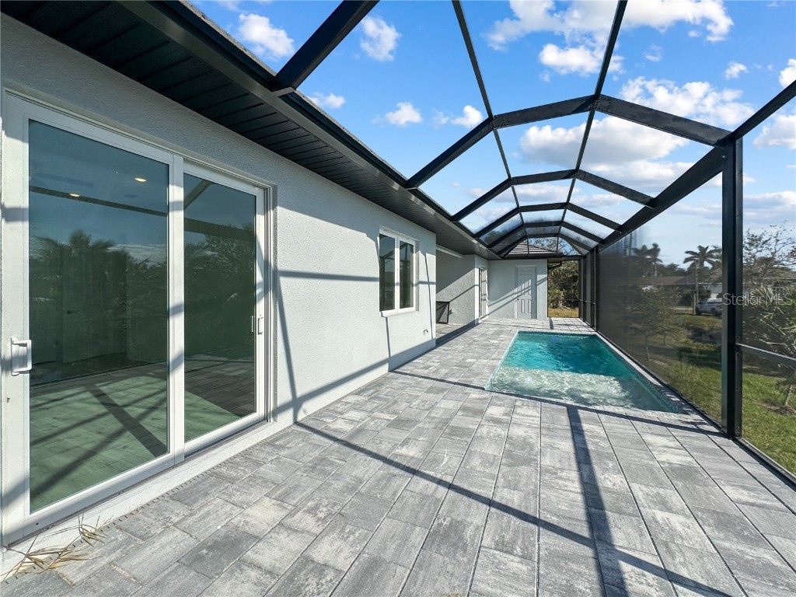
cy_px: 298
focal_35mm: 14
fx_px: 322
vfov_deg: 85.7
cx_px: 398
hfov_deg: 102.1
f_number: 2.2
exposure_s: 1/2500
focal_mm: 2.22
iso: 50
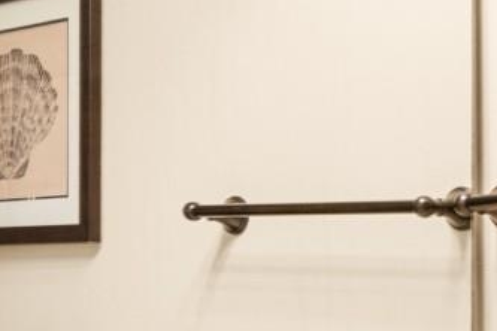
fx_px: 1008
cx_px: 767
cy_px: 255
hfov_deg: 22.3
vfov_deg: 18.5
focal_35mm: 73
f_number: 4.5
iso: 100
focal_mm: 10
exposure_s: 1/13
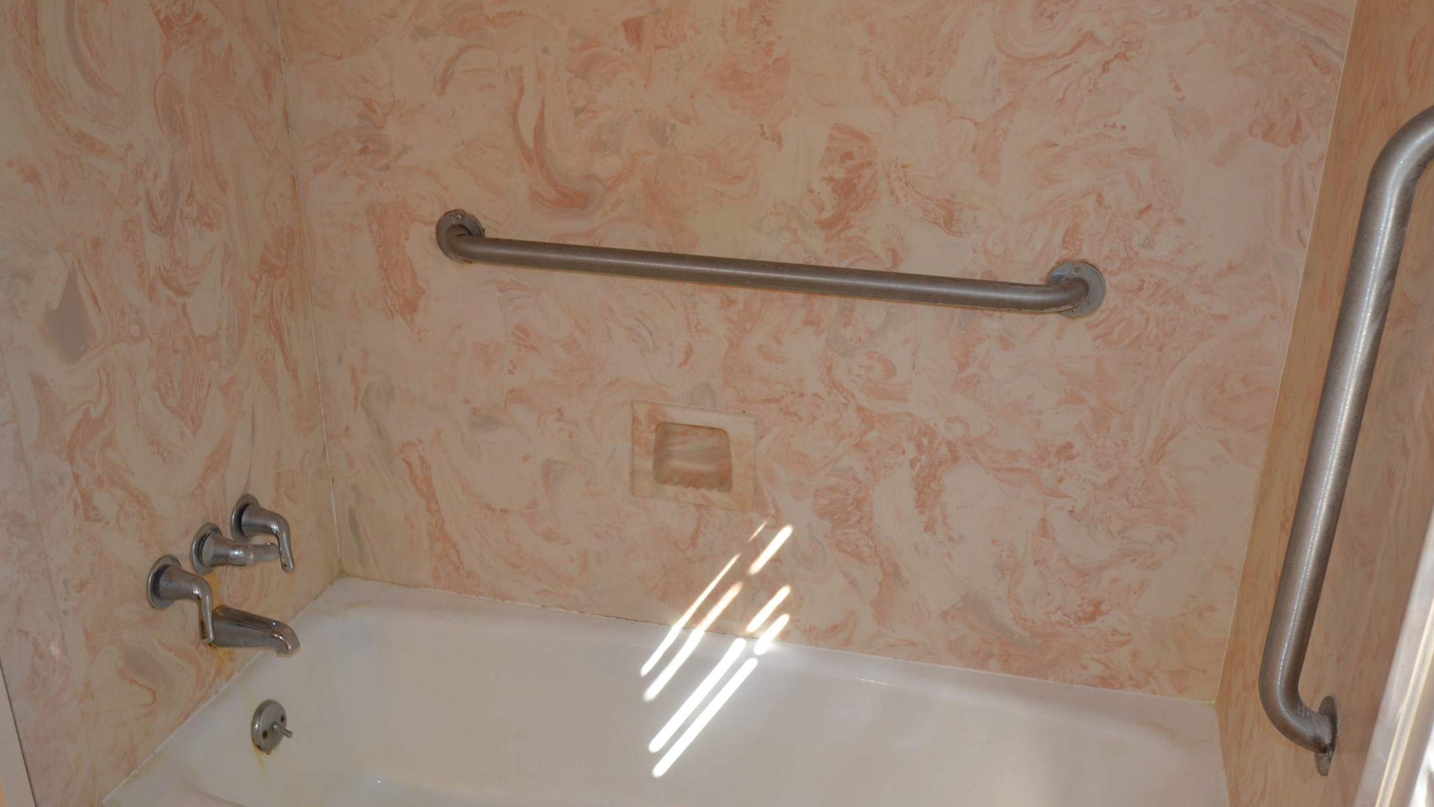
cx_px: 725
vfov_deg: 36.6
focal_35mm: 32
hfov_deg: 61.0
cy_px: 451
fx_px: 1217
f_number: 2.5
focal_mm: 20
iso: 400
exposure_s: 1/60
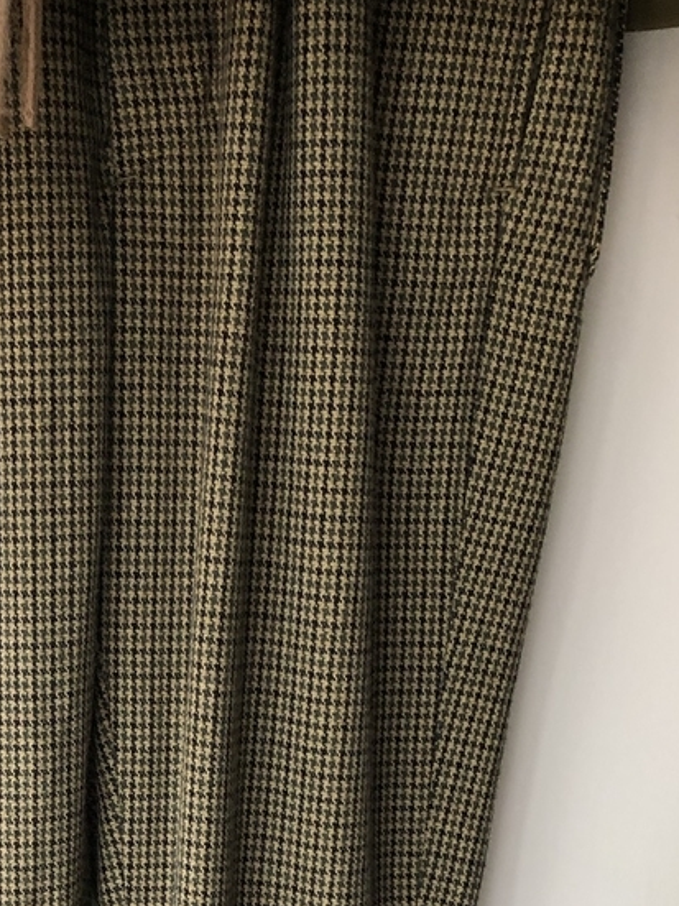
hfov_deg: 23.3
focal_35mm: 61
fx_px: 1596
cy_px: 891
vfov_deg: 29.7
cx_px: 58
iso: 32
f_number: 1.8
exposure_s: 1/33
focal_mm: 4
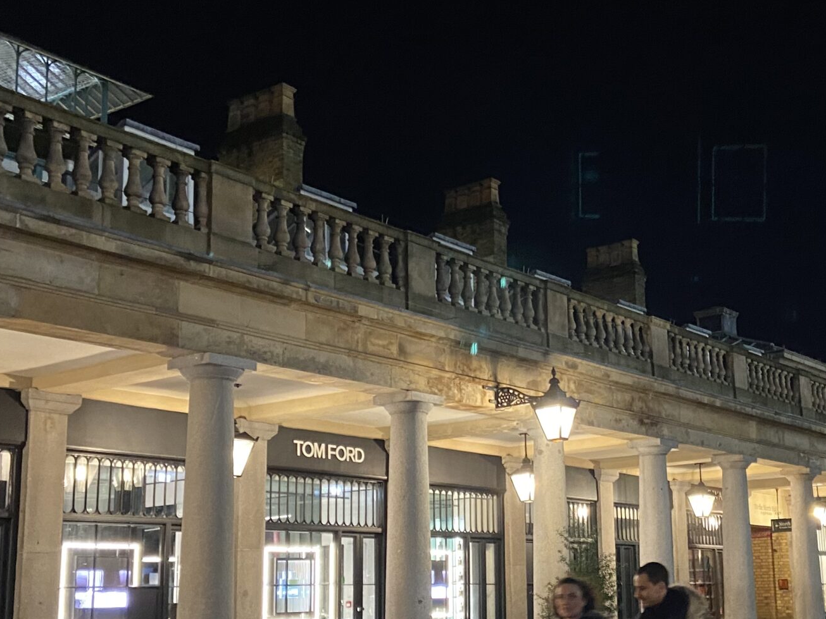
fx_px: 1217
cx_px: 510
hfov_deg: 37.3
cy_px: 383
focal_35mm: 51
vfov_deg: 28.5
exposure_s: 1/25
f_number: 1.8
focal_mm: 4.25
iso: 500
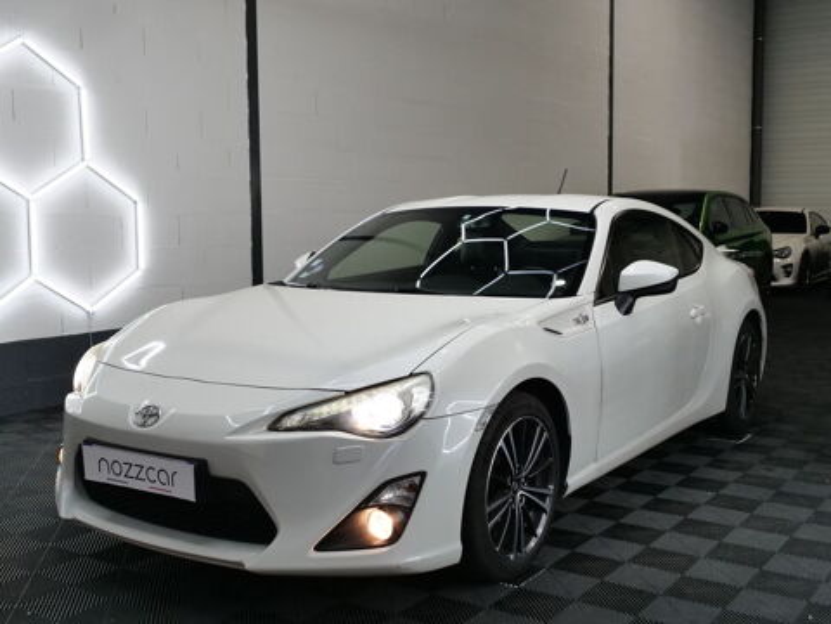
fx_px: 960
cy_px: 312
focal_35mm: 40
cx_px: 416
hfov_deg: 46.8
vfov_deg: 36.0
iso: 800
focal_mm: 20
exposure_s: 1/60
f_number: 6.3
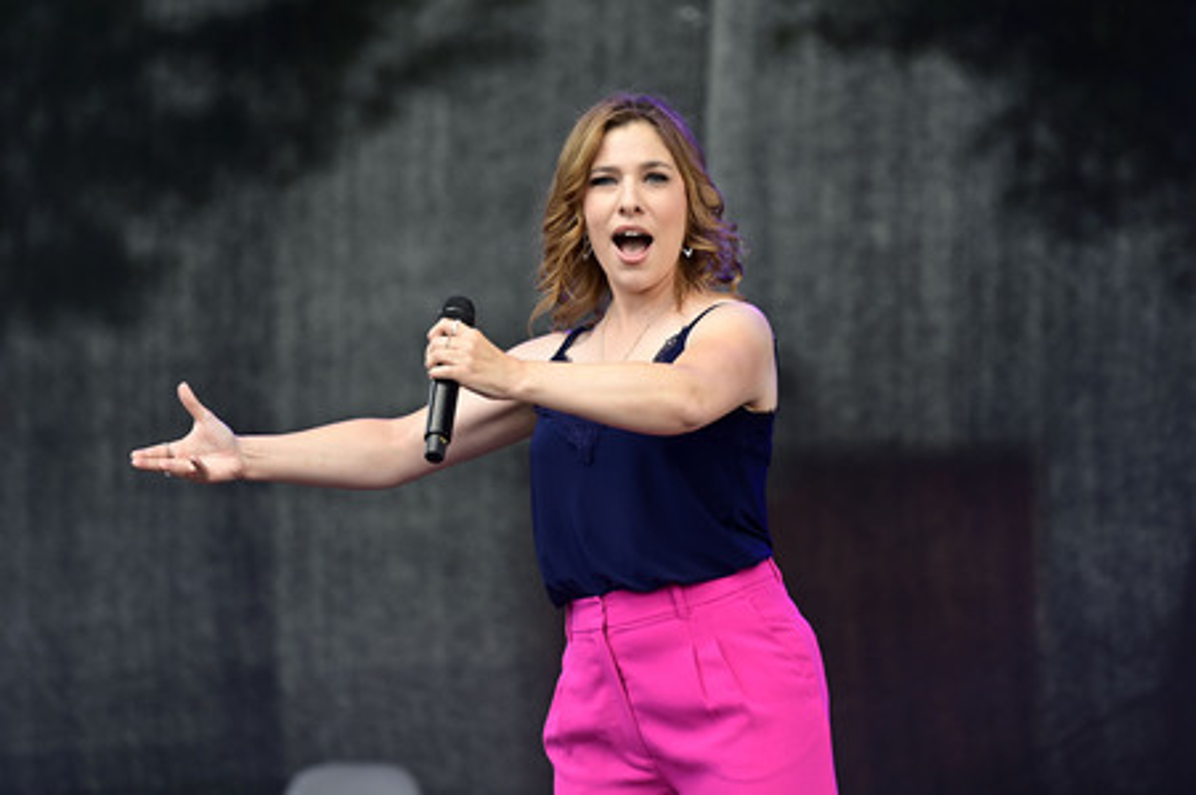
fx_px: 6639
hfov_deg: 10.3
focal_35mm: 200
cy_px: 398
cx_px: 598
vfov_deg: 6.9
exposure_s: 1/400
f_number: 2.8
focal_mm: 200
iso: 100
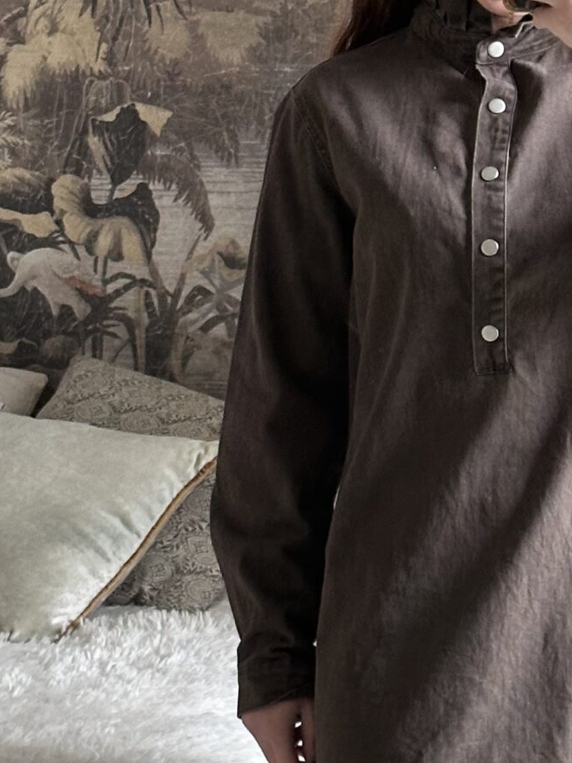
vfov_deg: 14.2
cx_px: 487
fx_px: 3062
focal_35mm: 139
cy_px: 279
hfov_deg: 10.6
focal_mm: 6.86
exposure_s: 1/50
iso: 250
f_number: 1.78
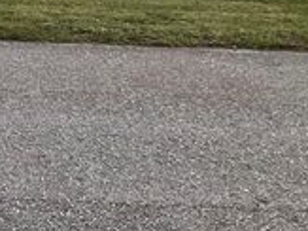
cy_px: -98
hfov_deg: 19.8
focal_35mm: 89
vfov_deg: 15.5
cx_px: -121
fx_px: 791
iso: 25
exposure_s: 1/120
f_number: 1.8
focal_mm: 3
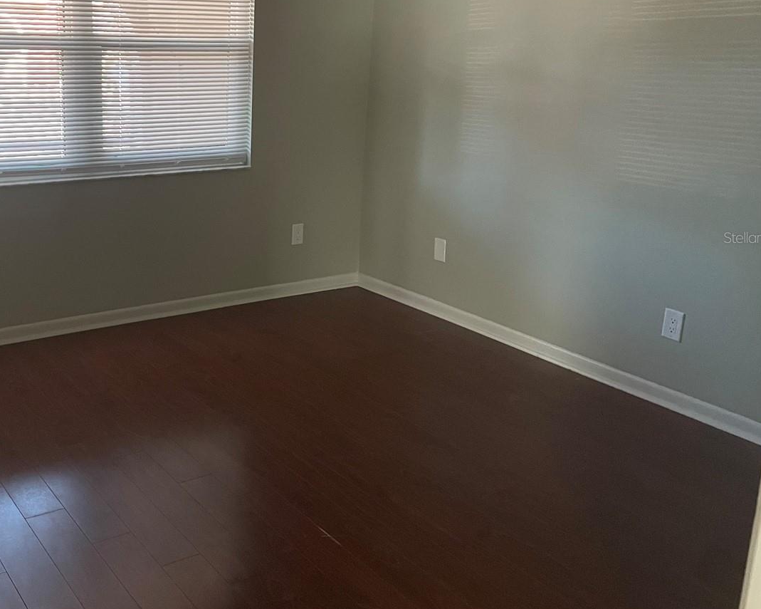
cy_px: 237
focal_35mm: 38
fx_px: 856
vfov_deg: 39.0
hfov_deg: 46.7
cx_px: 221
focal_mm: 4.2
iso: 500
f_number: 1.6
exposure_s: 1/30
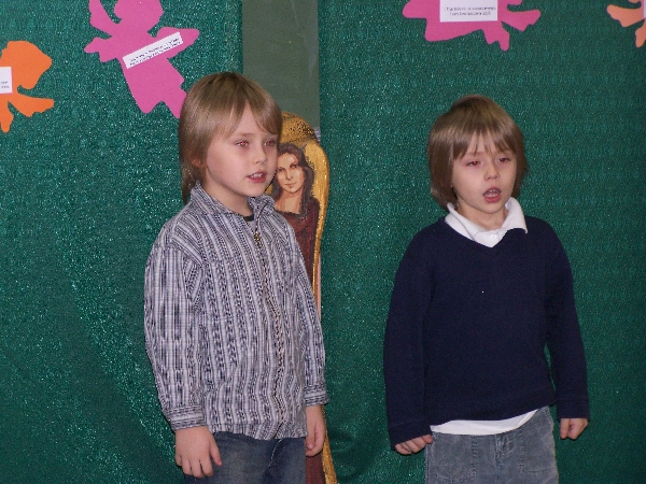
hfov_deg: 15.4
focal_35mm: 128
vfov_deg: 11.6
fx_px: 2389
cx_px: 323
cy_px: 242
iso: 160
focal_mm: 21.2
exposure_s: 1/100
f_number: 3.3
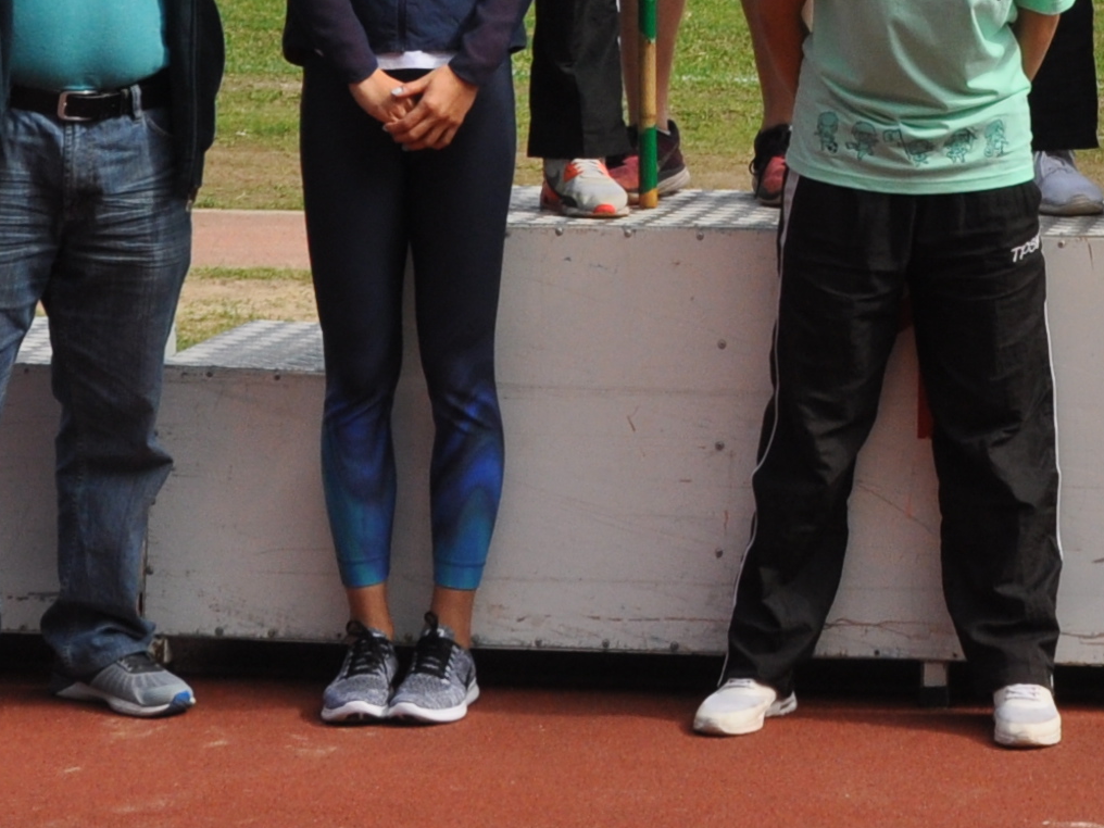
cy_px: -681
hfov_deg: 12.3
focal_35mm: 158
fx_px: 5039
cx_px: 1146
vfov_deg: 9.0
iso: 400
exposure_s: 1/1600
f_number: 6.3
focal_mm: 26
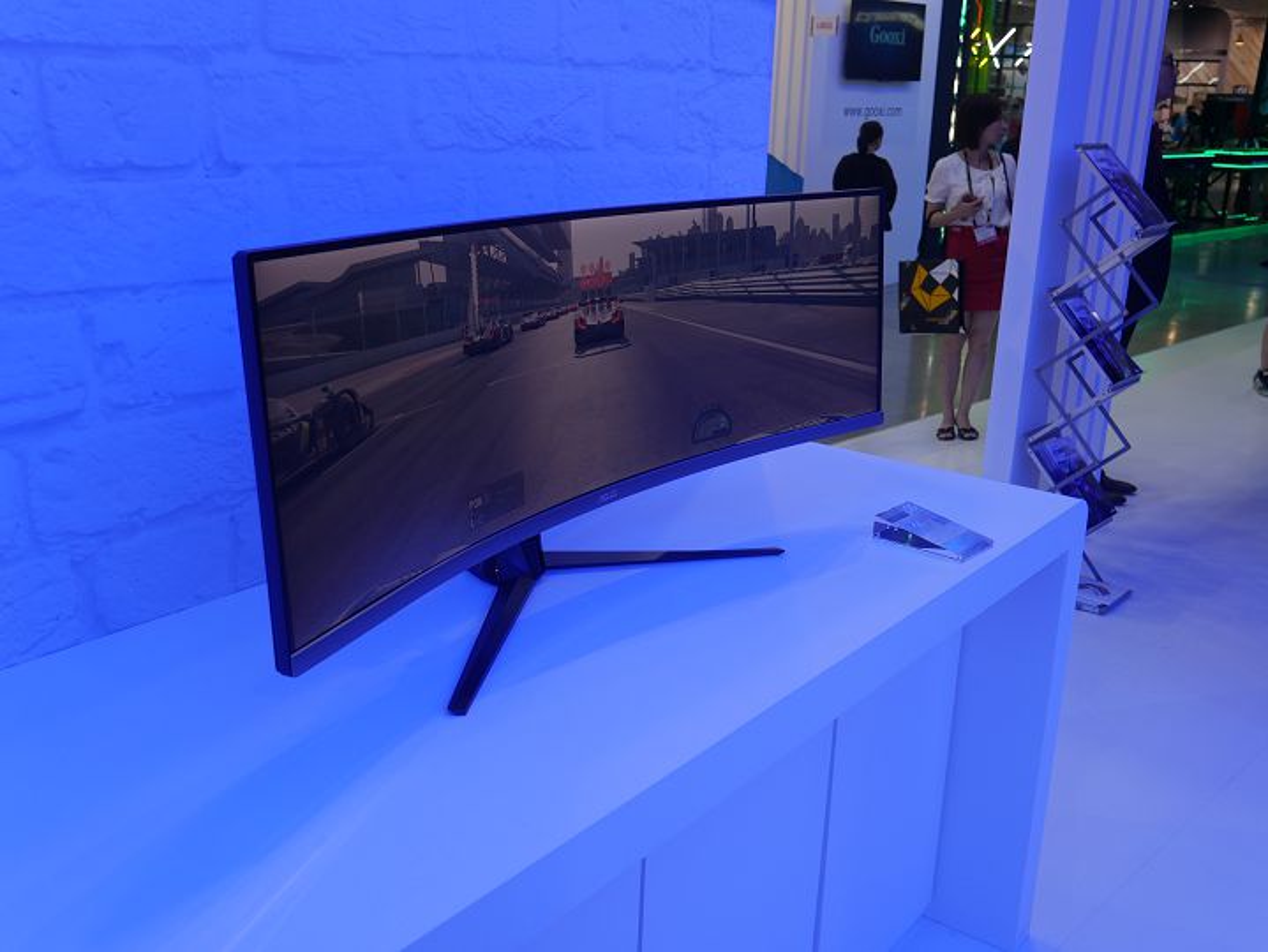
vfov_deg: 39.7
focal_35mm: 36
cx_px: 634
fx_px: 1319
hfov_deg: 51.3
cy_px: 476
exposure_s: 1/60
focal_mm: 18
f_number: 4
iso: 200
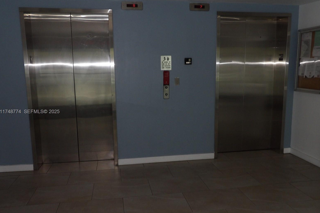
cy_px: 112
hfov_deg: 61.9
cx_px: 160
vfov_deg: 43.6
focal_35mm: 30
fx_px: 267
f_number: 3.4
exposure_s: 1/33
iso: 200
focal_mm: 5
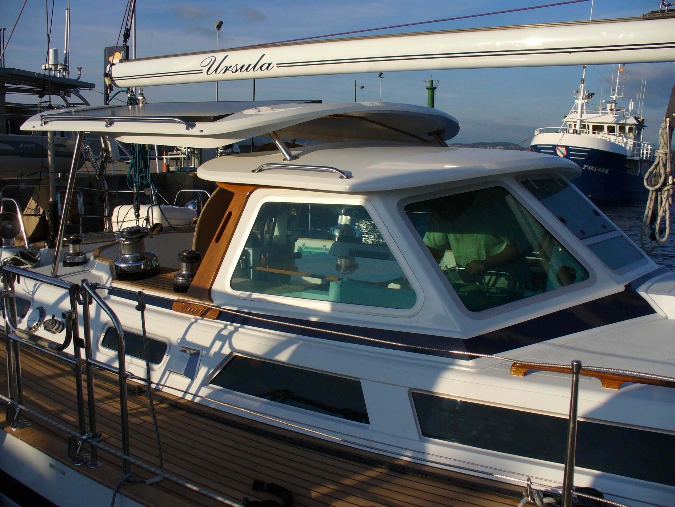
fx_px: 721
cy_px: 254
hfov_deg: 50.1
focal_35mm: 37
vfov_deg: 38.7
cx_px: 338
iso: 80
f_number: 5.6
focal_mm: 6.1
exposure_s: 1/500
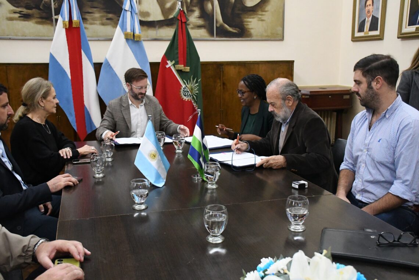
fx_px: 419
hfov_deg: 53.1
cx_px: 210
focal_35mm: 36
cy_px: 140
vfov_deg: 36.9
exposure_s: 1/100
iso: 10000
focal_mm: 24
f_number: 5.6
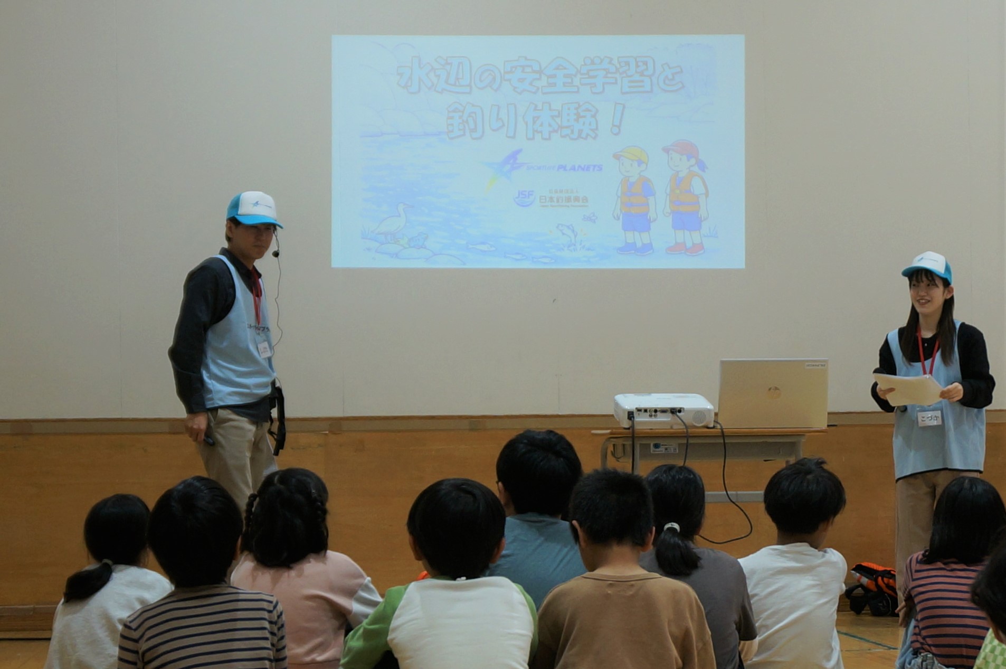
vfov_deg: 38.3
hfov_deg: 55.2
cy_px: 334
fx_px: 963
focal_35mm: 34
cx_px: 503
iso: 250
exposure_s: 1/160
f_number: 4
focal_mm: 23
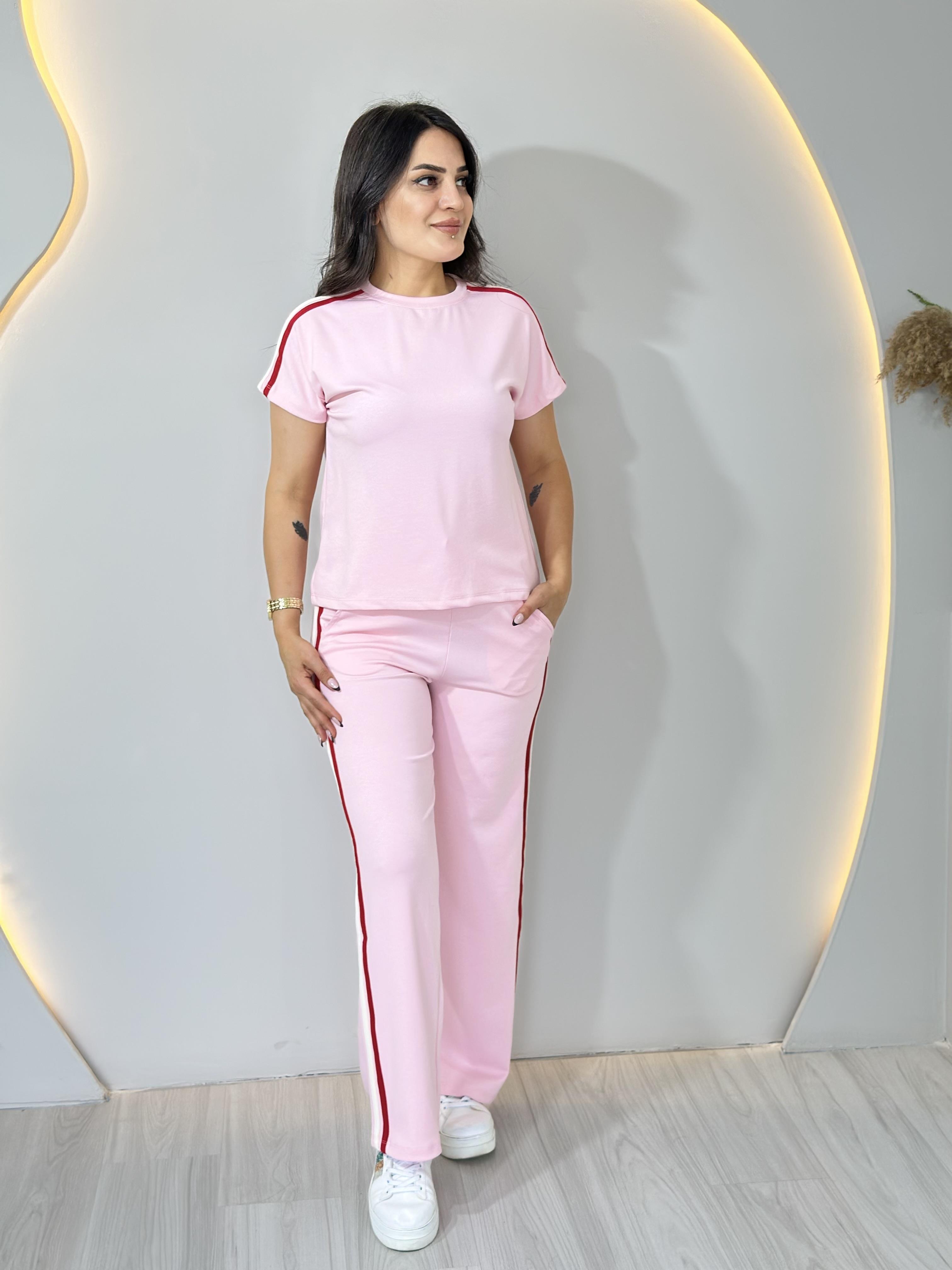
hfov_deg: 30.3
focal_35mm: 48
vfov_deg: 39.7
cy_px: 635
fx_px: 1760
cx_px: 476
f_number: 1.78
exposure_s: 1/100
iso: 80
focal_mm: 6.86
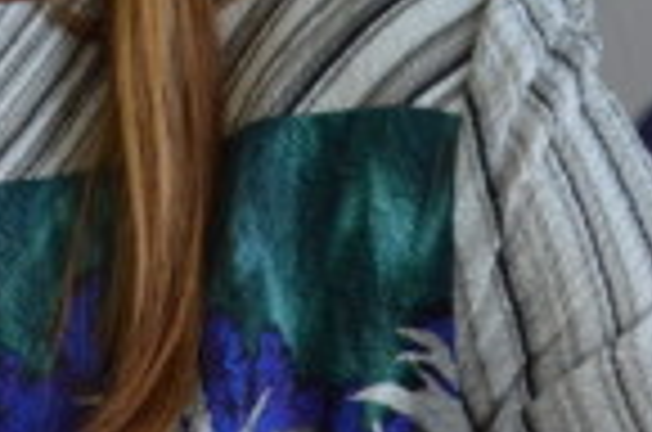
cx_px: 180
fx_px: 5982
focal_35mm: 331
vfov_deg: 4.1
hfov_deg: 6.2
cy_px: -346
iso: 800
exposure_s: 1/160
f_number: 5.6
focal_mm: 55
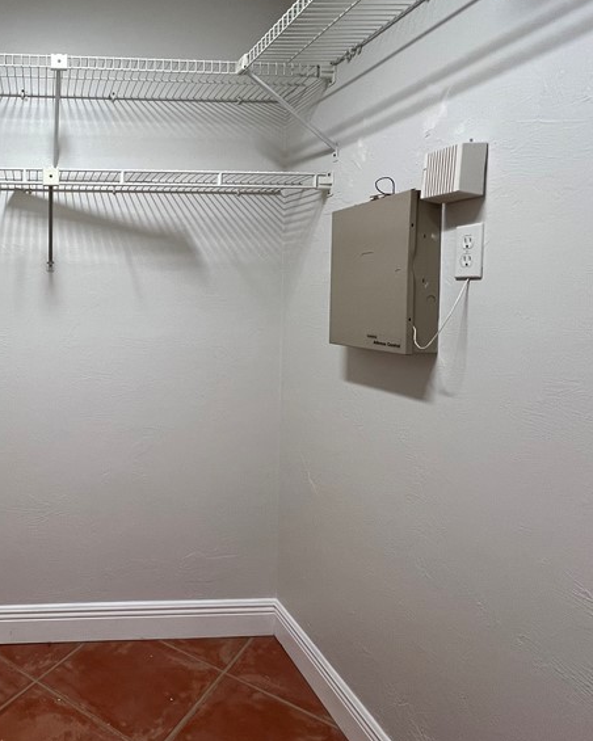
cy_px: 316
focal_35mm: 23
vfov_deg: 72.2
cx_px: 70
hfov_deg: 53.9
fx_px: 505
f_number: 1.8
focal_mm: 1.57
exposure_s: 1/120
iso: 160
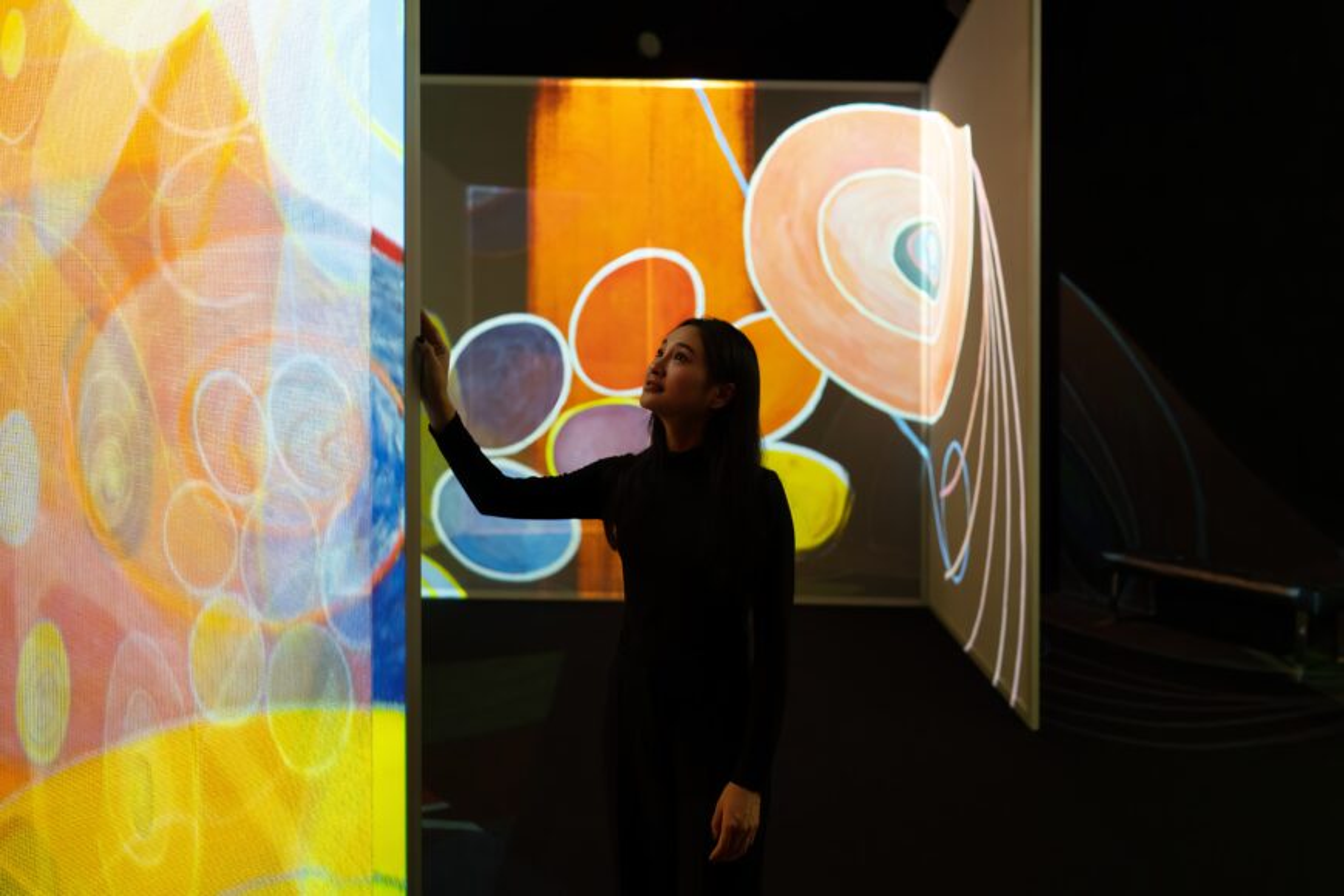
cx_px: 672
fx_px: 933
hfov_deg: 71.5
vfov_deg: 51.3
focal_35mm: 25
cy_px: 448
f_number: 2
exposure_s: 1/125
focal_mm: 25
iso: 4000
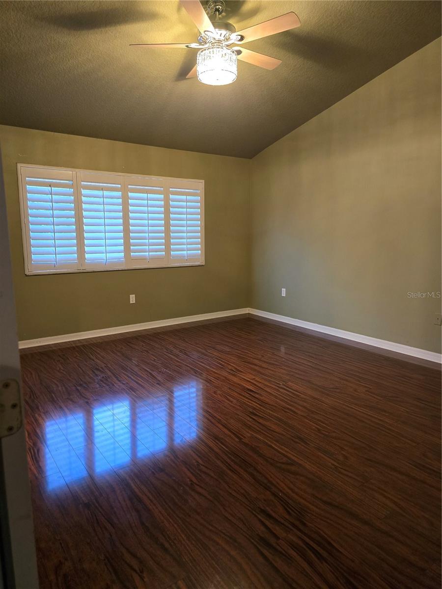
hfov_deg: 58.9
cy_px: 294
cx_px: 221
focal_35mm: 23
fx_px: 392
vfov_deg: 73.9
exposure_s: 1/60
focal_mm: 6.3
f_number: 1.7
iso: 640
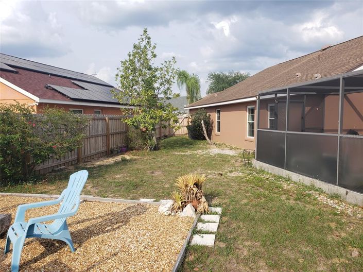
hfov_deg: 67.3
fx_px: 273
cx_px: 182
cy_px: 136
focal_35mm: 26
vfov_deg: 53.0
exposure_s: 1/1078
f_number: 2.4
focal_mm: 4.3
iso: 50
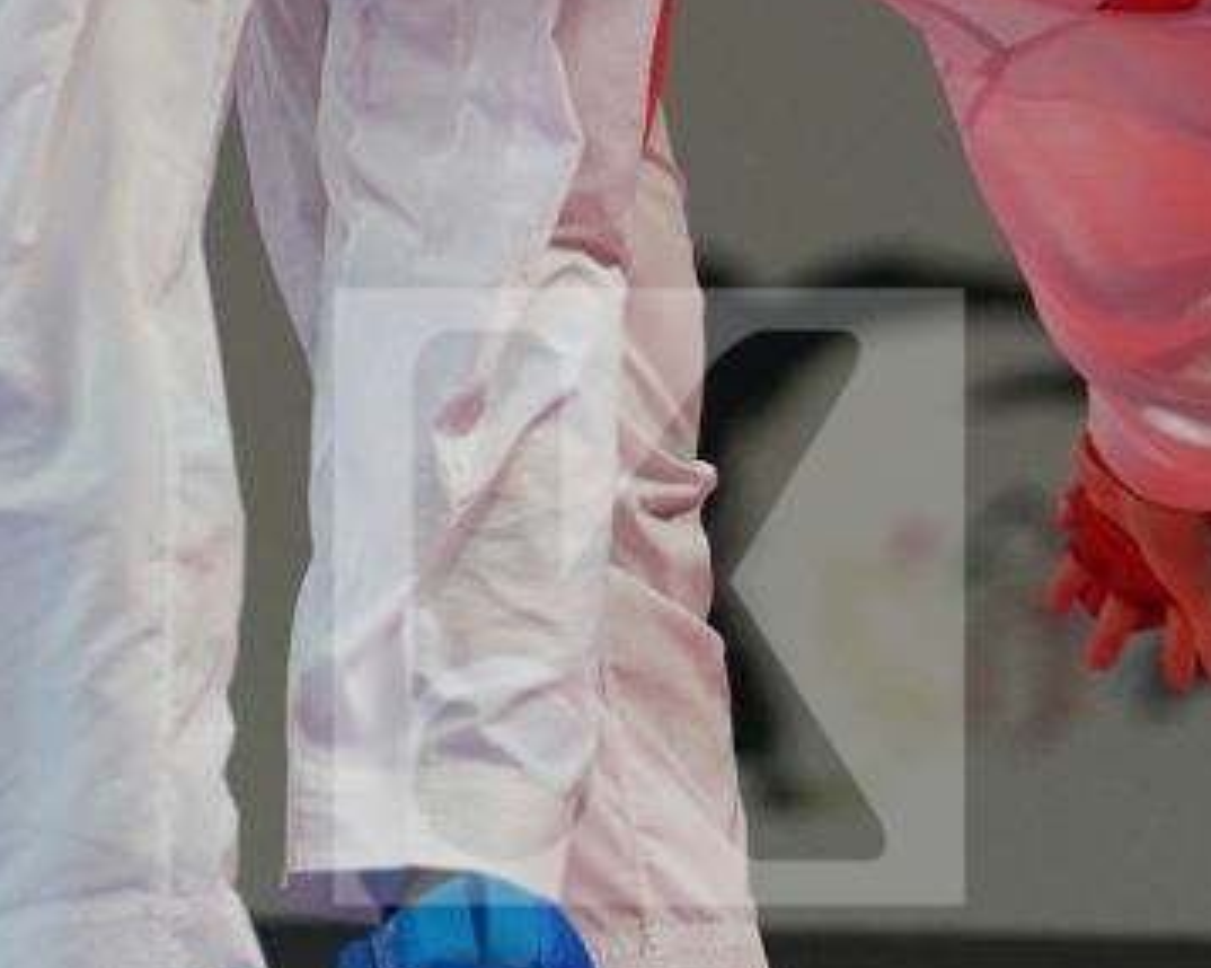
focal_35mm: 944
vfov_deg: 1.6
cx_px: 649
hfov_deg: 2.1
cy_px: -606
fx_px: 33815
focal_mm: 200
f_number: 2.8
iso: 1250
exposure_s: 1/1000
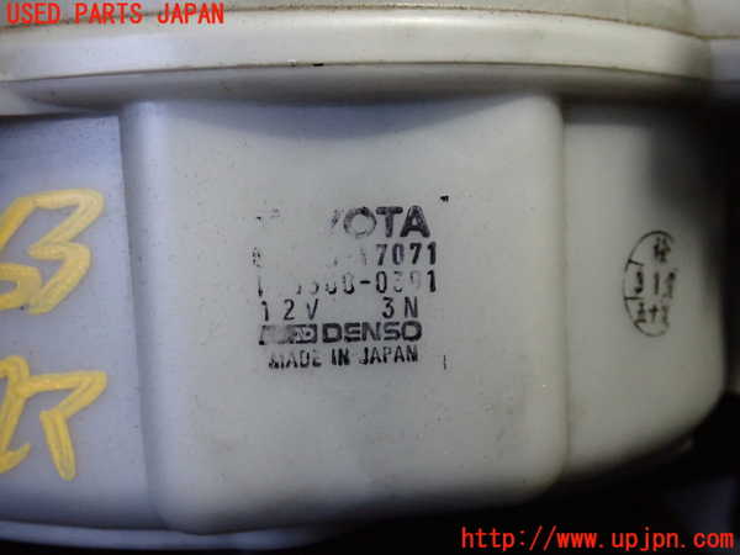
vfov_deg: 37.7
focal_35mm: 38
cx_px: 370
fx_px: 812
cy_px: 278
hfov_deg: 49.0
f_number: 2.7
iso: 1000
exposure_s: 1/60
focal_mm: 6.83
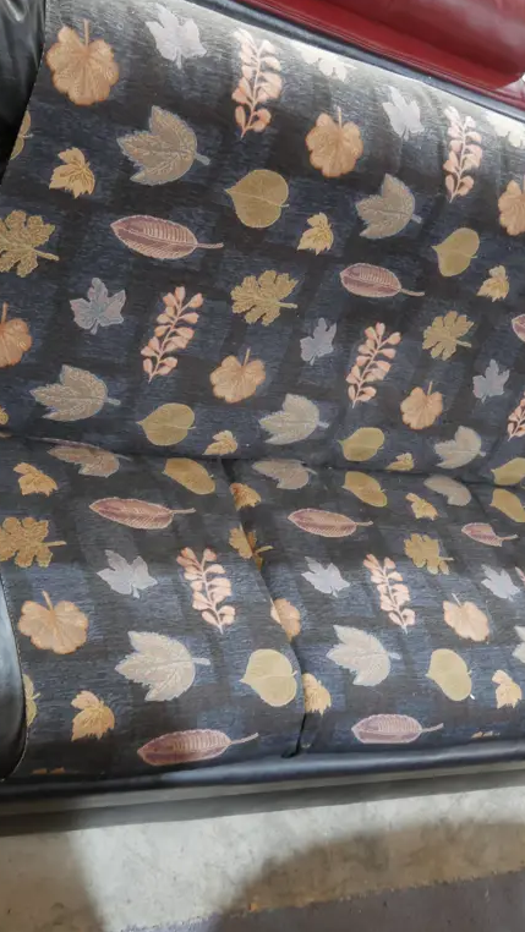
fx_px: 1014
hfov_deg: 29.0
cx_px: 275
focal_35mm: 41
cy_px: 464
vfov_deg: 49.4
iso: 1250
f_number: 3.5
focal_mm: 14
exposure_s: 1/60
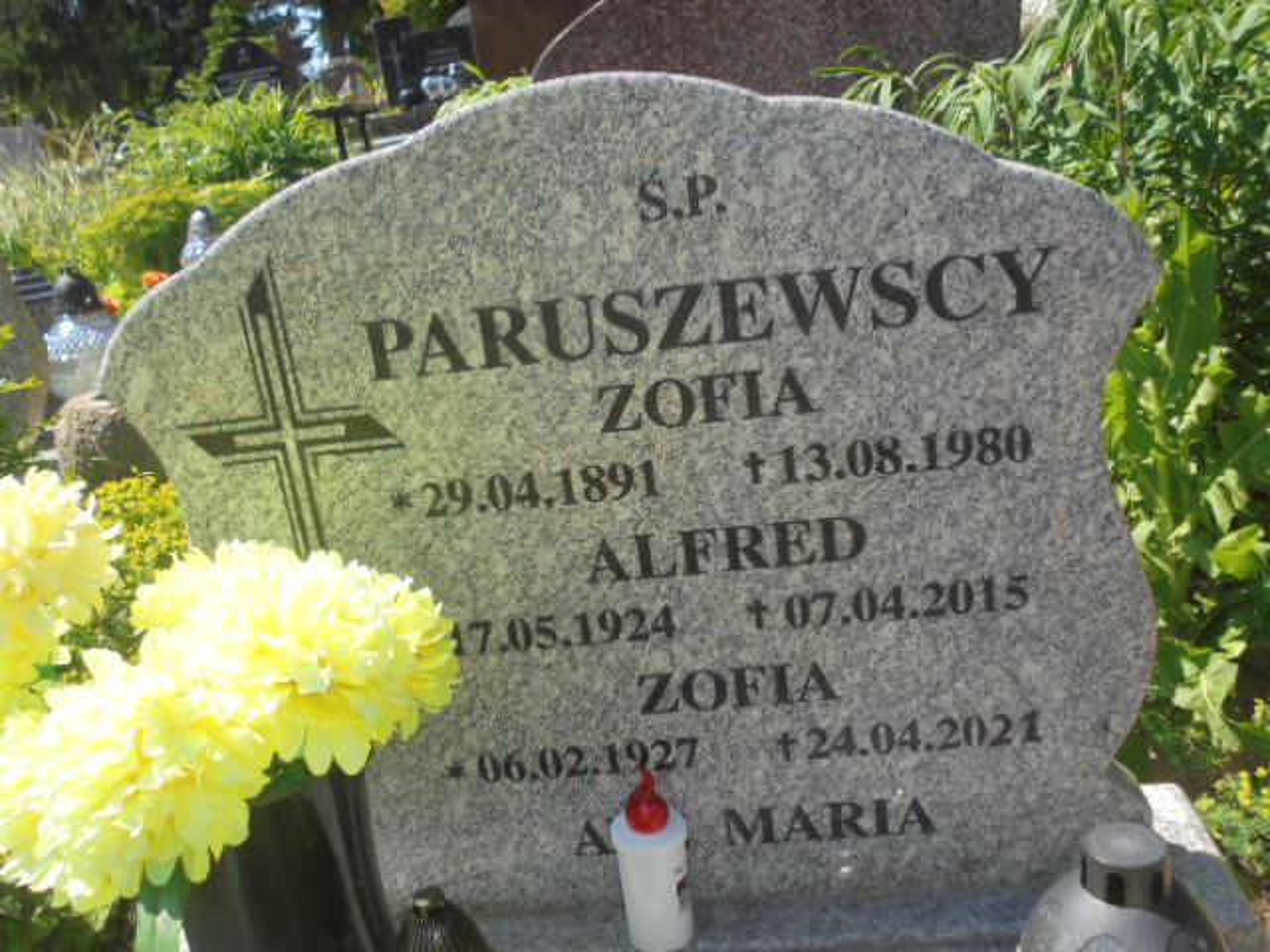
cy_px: 476
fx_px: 1247
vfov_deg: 41.8
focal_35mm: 34
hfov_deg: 54.0
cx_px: 635
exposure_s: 1/400
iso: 100
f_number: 4
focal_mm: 6.1
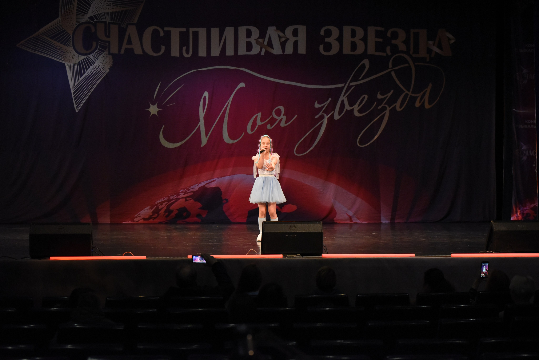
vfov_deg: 17.1
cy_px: 180
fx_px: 1198
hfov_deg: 25.4
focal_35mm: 80
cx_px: 270
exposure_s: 1/500
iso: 5000
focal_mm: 80
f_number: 3.5
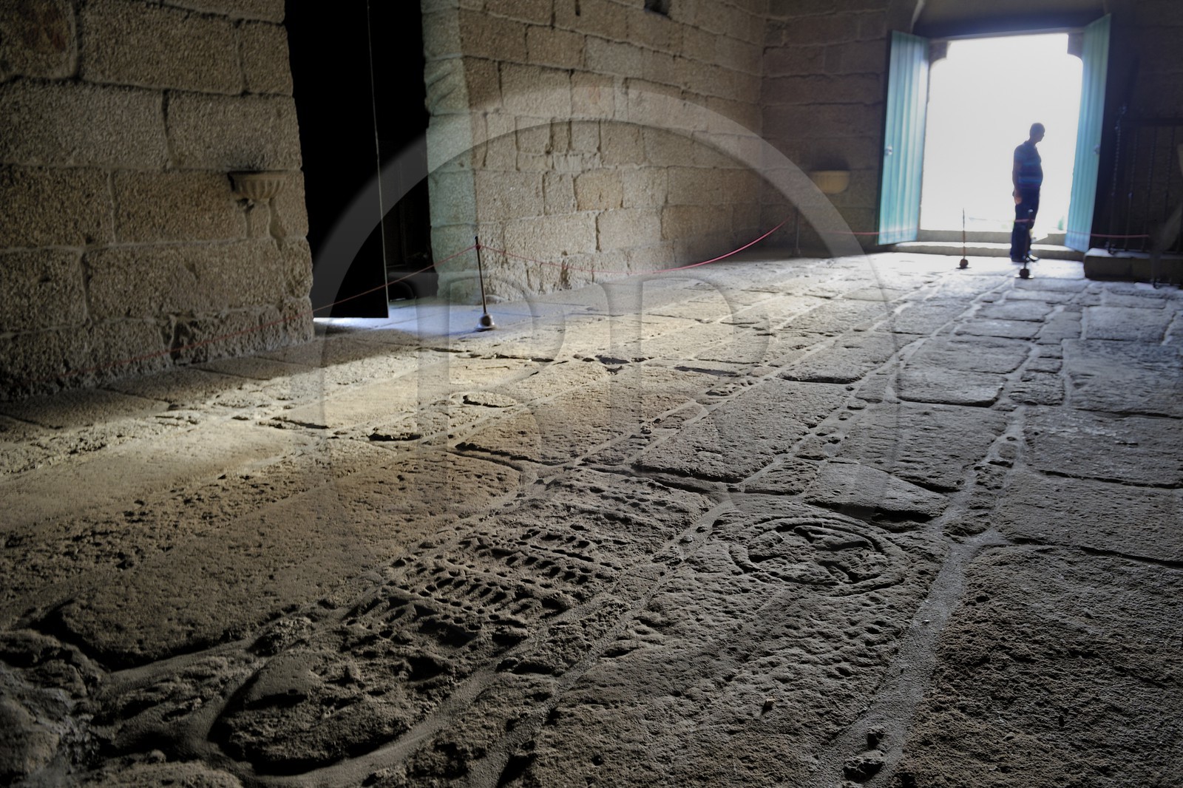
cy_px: 394
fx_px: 788
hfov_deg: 73.8
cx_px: 592
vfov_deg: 53.1
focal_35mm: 24
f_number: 4
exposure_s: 1/15
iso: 400
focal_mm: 24
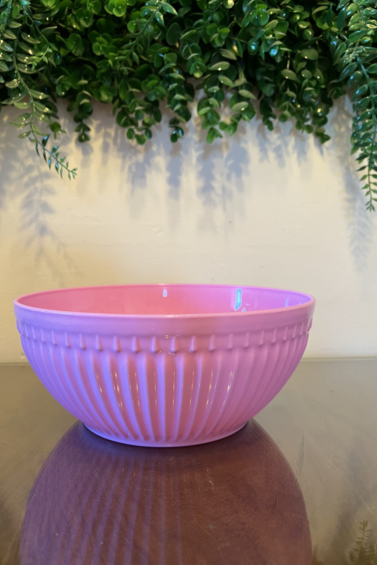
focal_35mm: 28
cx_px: 174
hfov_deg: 46.4
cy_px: 274
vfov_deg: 65.5
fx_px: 440
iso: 125
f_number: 1.6
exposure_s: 1/50
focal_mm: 5.1
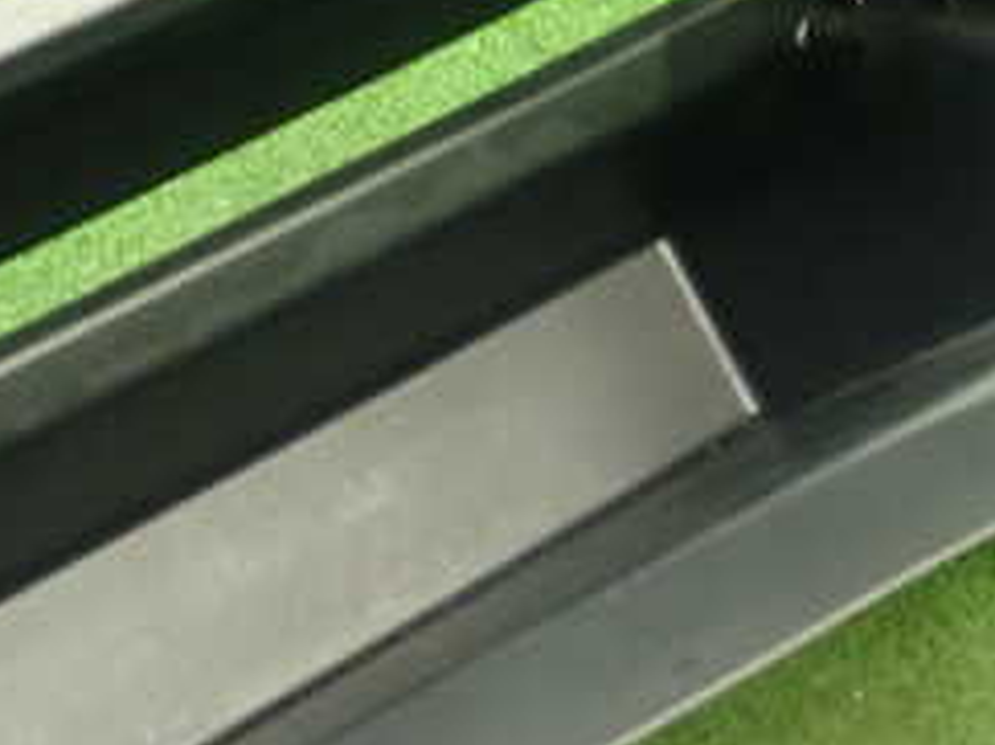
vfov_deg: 19.8
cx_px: 393
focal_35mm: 74
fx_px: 2126
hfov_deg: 26.3
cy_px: 467
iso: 400
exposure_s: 1/30
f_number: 2.3
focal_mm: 5.4
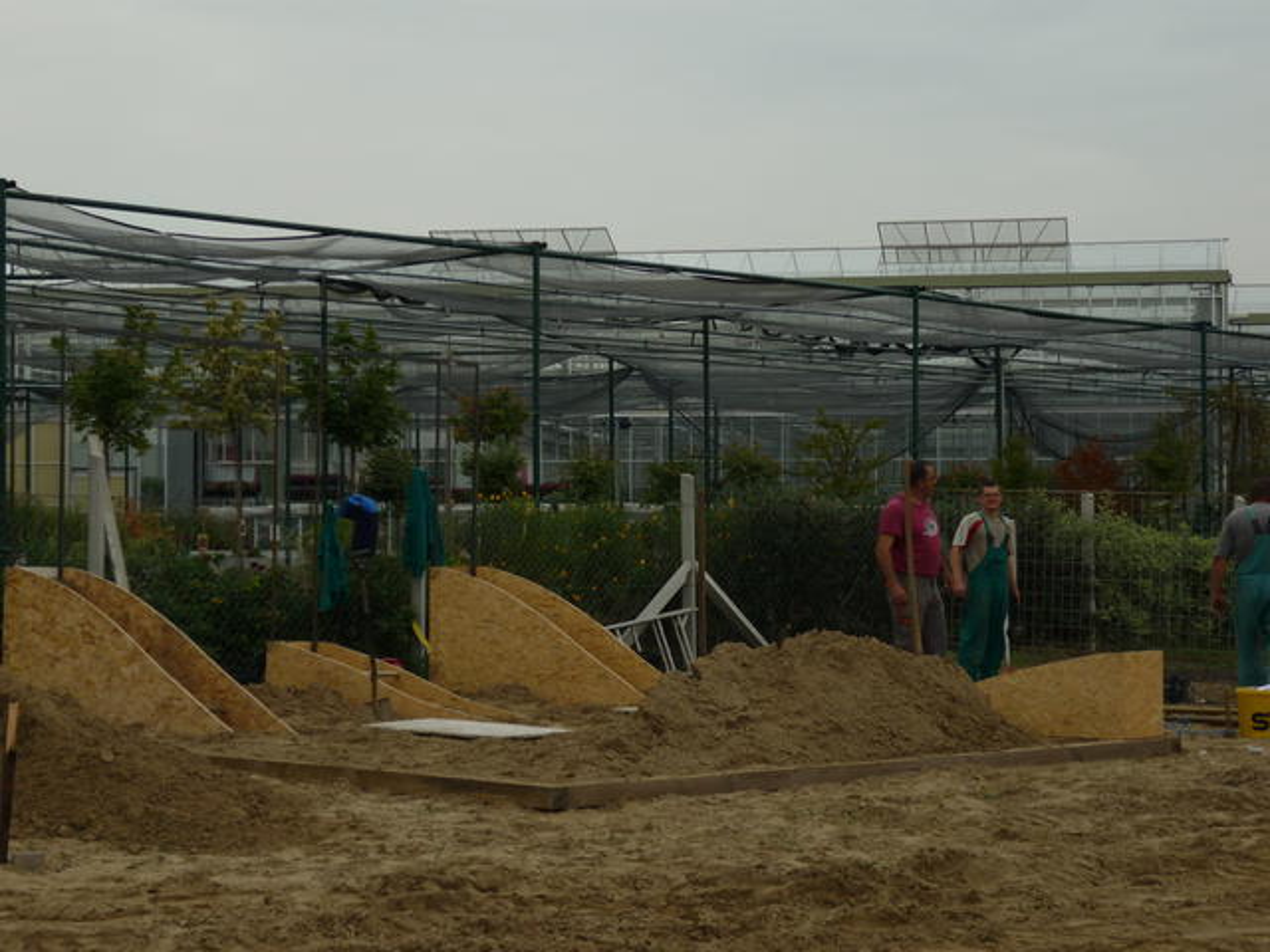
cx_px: 635
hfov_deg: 26.0
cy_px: 476
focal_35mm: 75
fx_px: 2752
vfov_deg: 19.6
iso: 80
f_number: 4.1
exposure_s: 1/500
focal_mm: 12.4
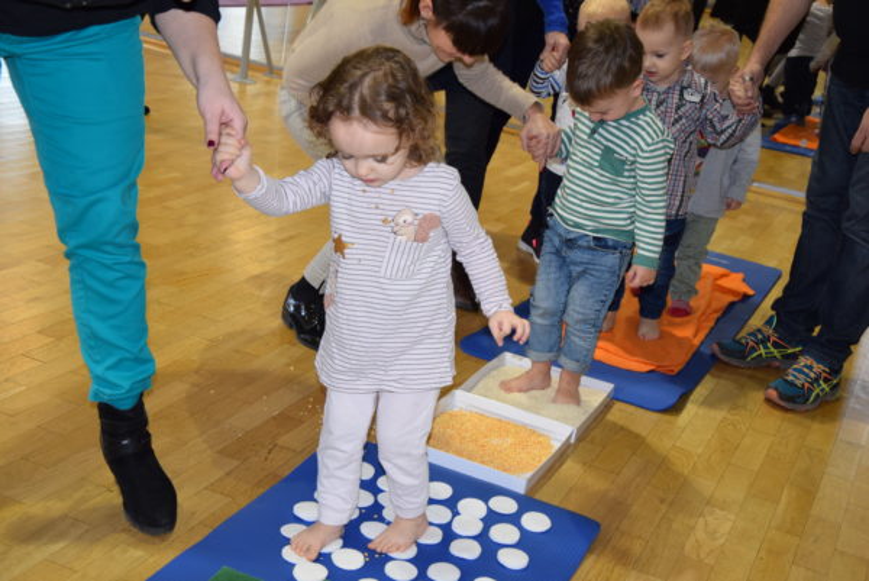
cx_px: 434
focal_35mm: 52
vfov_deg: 25.8
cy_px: 290
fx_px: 1268
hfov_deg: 37.8
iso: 800
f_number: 5
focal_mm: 35
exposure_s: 1/100
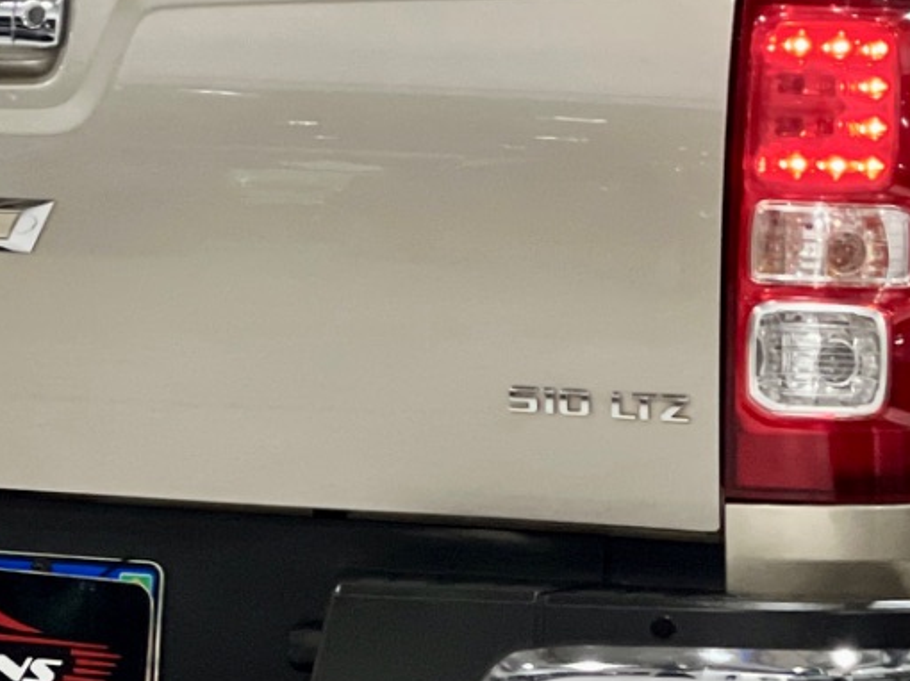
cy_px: 276
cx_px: 498
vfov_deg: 5.1
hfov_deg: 6.8
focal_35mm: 290
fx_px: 7620
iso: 400
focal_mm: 9
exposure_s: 1/30
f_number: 2.8
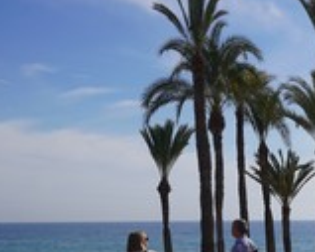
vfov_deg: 19.2
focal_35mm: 79
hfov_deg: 23.8
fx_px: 736
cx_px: 254
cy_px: 193
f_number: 5
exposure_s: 1/1250
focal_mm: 29
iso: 100
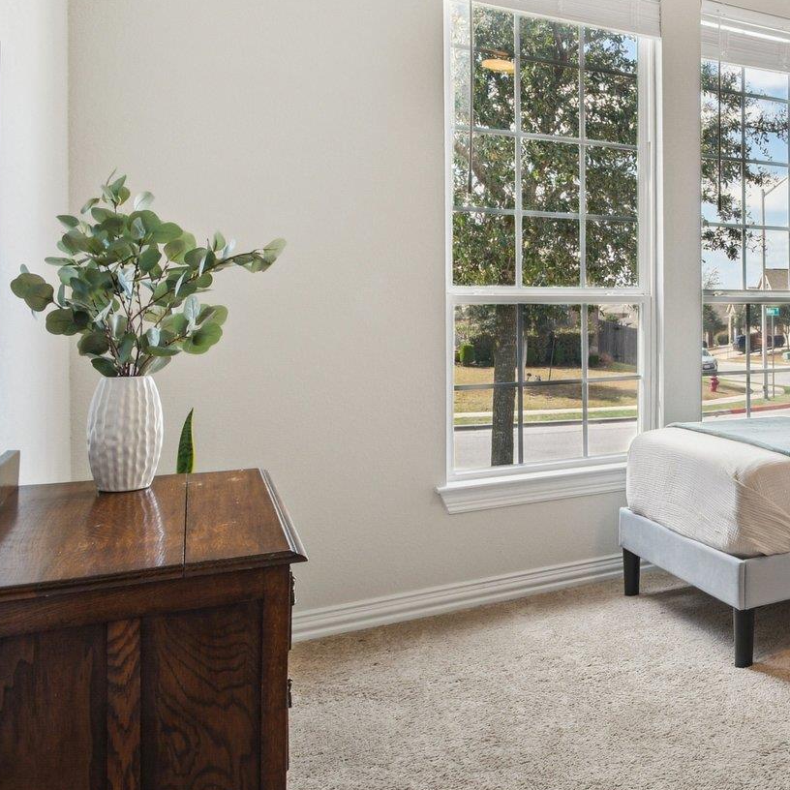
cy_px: 268
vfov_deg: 50.3
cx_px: 883
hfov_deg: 40.5
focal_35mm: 32
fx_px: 826
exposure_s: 1/40
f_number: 8
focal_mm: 10
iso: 400
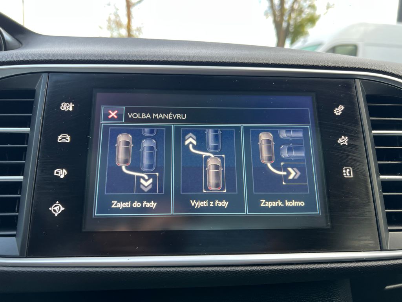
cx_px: 201
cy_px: 151
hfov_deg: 67.3
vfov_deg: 53.1
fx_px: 302
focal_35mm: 26
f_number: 1.5
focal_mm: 5.7
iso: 125
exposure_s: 1/121
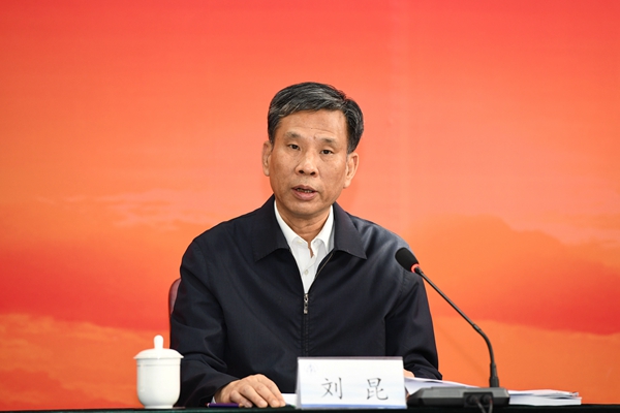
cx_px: 310
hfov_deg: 10.3
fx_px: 3444
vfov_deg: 6.9
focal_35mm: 200
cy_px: 206
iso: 1600
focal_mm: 200
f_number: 4.5
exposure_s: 1/60
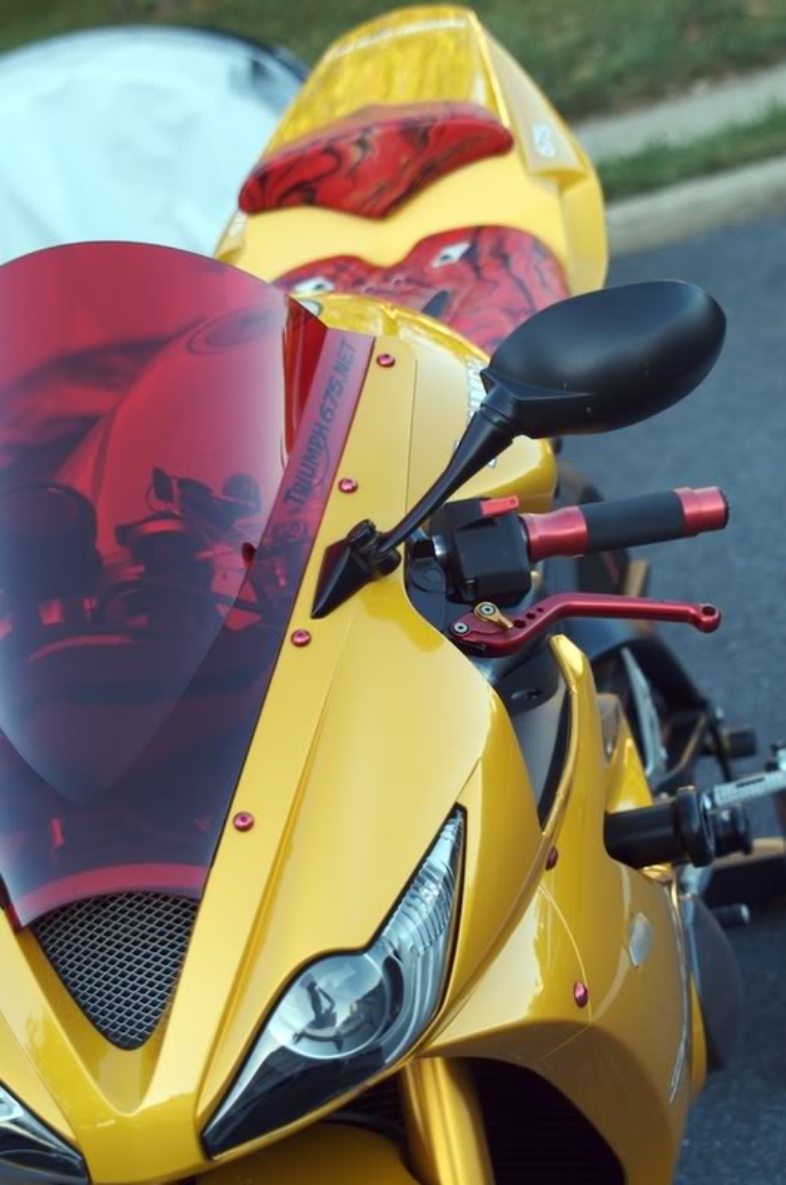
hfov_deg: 15.1
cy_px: 592
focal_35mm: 90
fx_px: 2958
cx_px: 393
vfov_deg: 22.7
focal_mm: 60
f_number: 5.6
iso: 100
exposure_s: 1/45
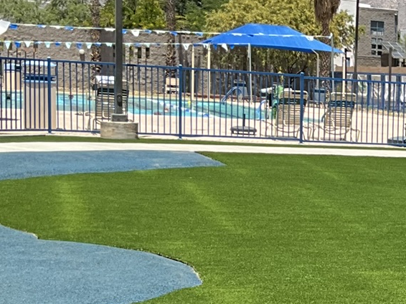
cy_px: 274
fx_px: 1231
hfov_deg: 17.2
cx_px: 584
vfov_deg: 14.0
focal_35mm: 105
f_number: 1.8
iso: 25
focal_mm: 3
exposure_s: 1/1490
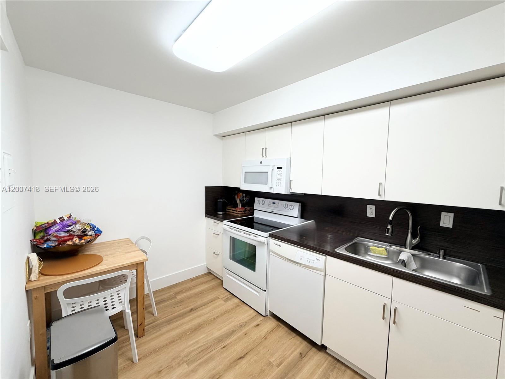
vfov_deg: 85.7
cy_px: 190
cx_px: 252
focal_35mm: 14
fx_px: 204
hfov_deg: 102.1
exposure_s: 1/120
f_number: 2.2
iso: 100
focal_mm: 2.22
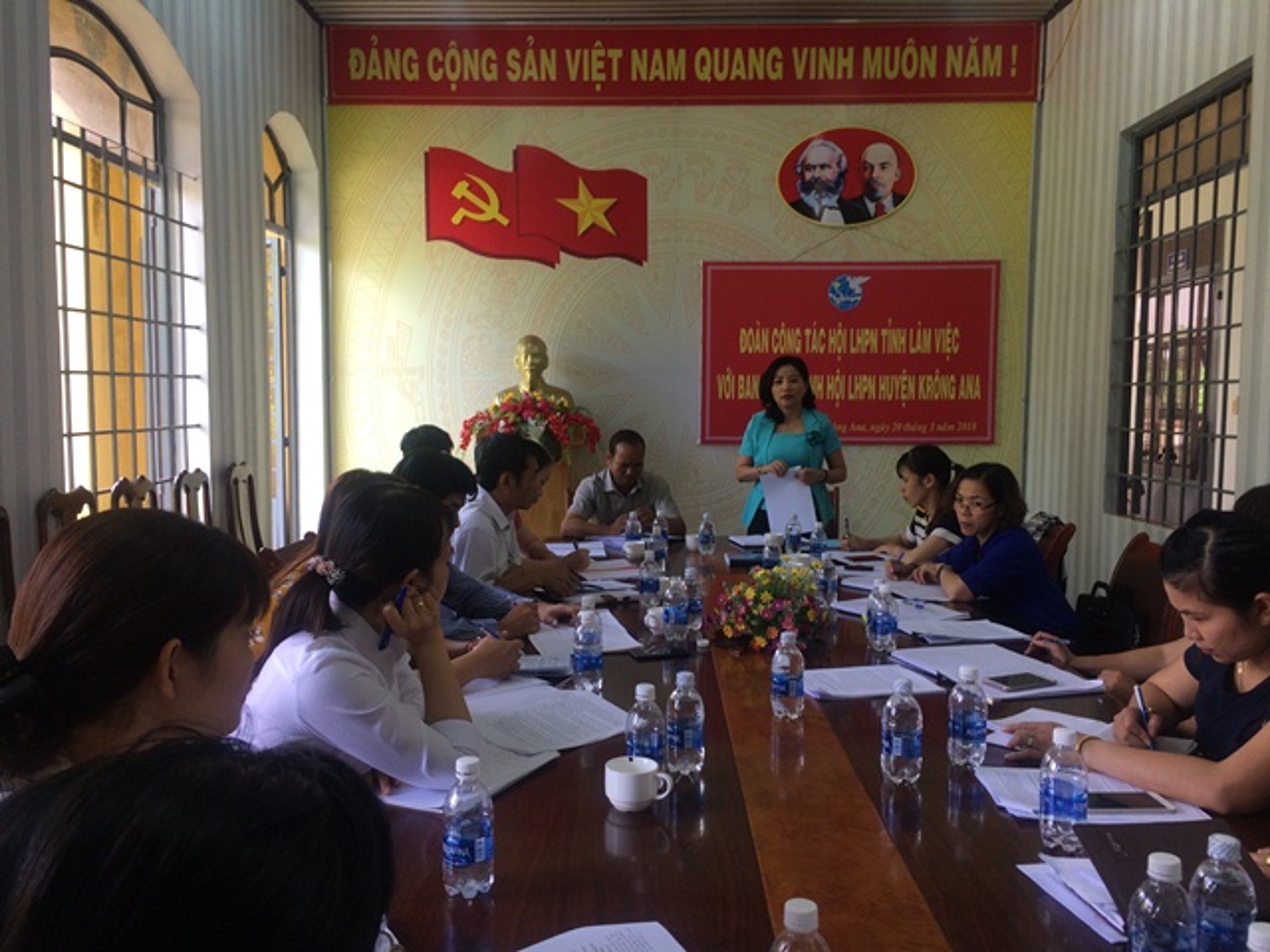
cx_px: 635
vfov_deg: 48.2
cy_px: 476
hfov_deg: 61.7
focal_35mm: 29
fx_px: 1064
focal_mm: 4.15
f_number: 2.2
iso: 50
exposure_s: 1/50
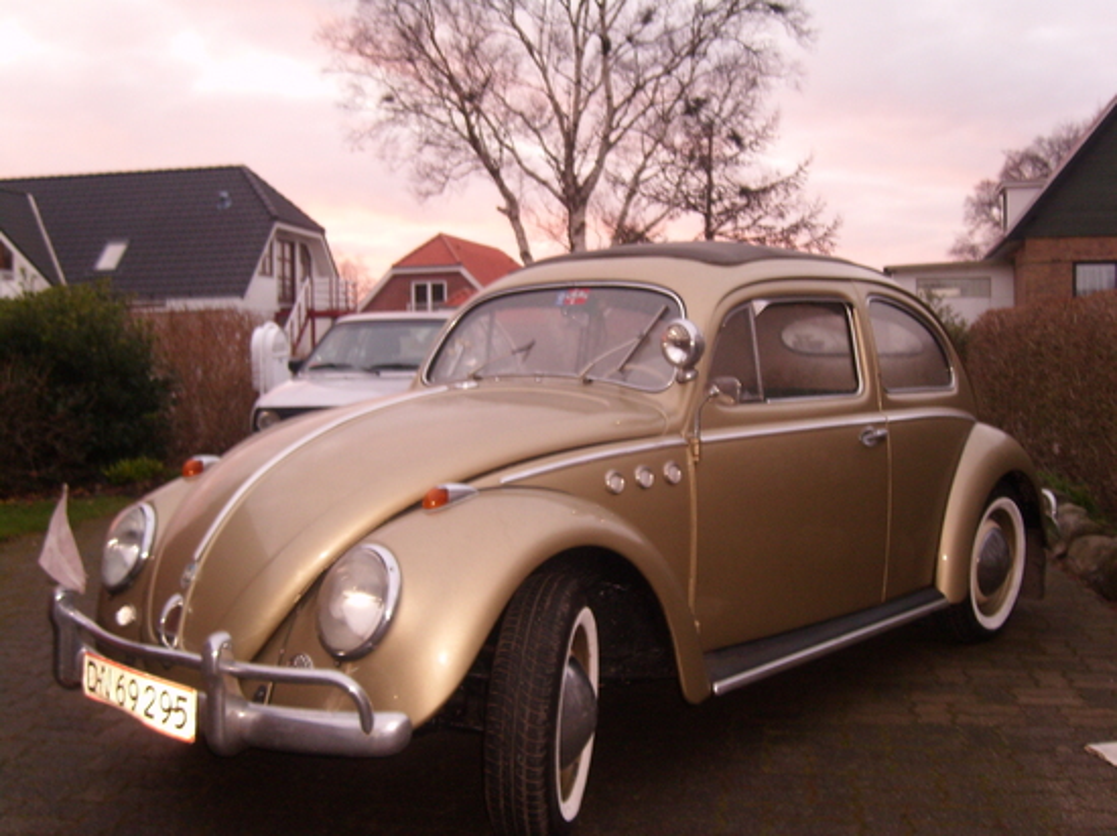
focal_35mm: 35
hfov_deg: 52.6
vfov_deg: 40.7
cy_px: 418
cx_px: 558
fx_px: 1129
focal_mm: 5.8
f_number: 2.8
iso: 100
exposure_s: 1/30
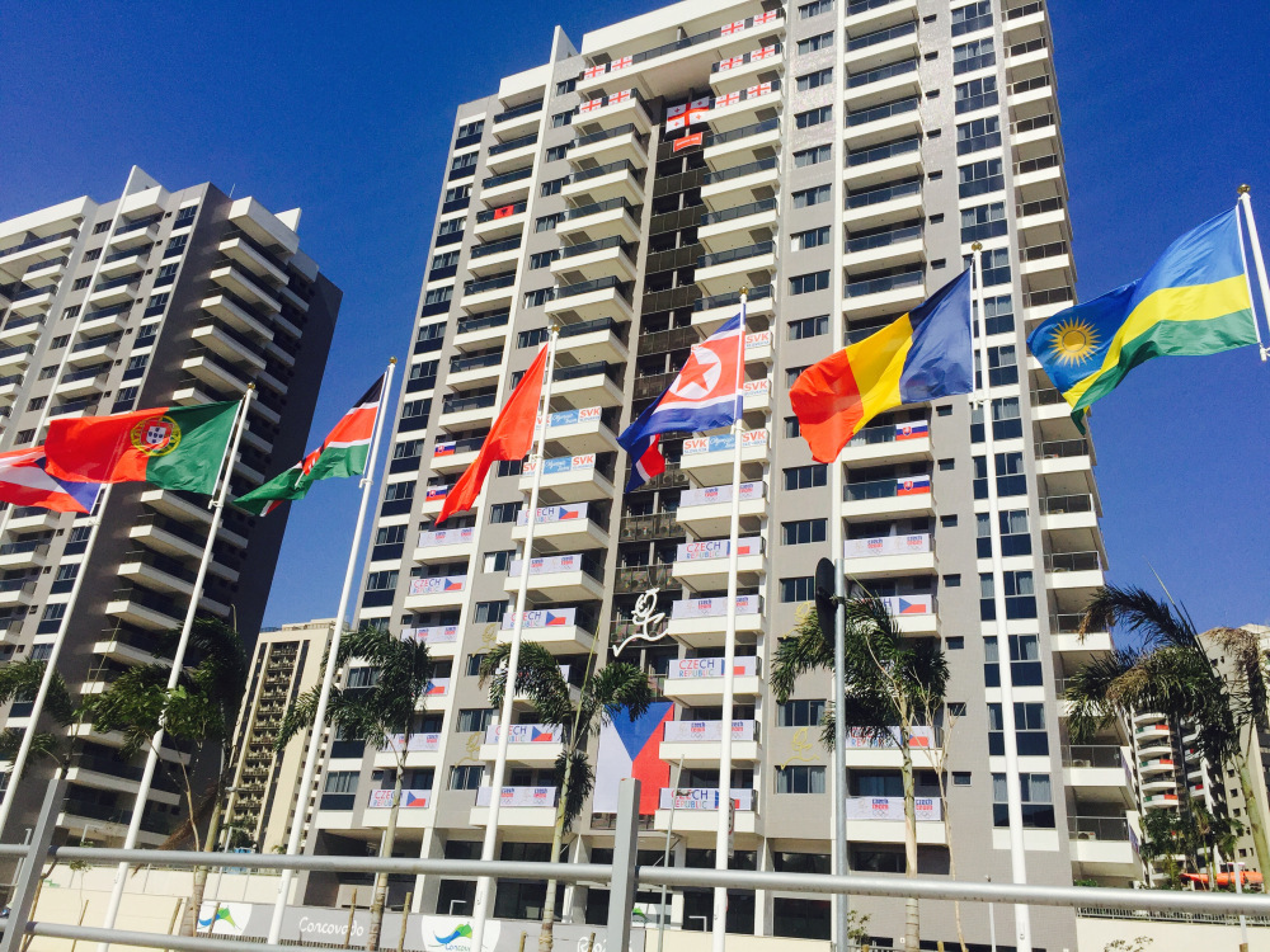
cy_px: 476
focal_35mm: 29
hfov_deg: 61.7
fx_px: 1064
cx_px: 635
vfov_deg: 48.2
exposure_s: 1/4950
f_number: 2.2
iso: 32
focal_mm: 4.15
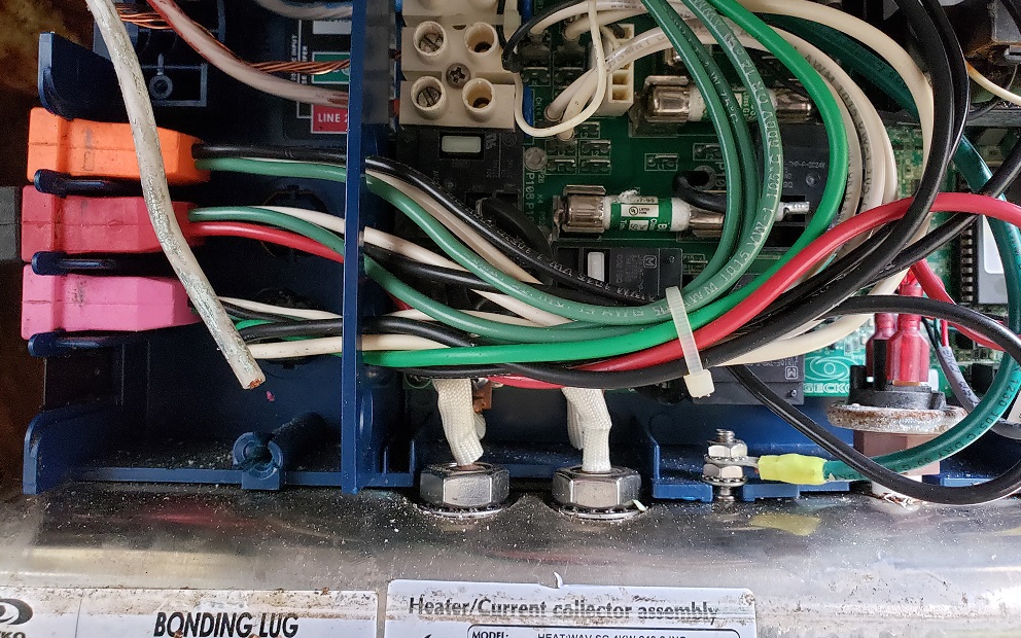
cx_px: 517
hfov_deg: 66.5
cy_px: 258
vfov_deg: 44.3
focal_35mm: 28
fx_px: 779
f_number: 2.4
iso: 640
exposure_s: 1/60
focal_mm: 4.3
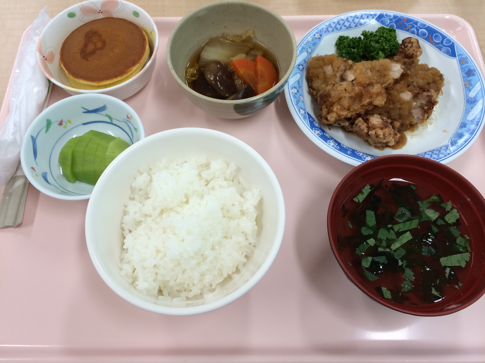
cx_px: 242
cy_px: 182
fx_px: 420
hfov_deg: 60.0
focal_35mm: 30
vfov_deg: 46.8
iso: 40
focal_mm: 4.12
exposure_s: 1/40
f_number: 2.2
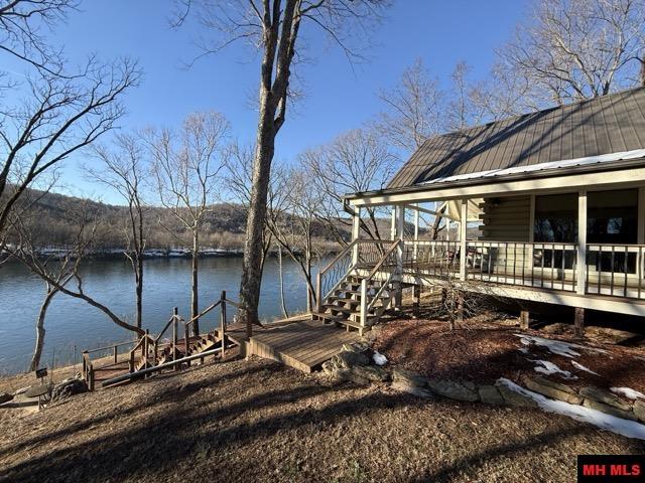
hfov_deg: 102.1
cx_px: 322
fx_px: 261
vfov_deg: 85.7
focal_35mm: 14
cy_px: 242
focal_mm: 2.22
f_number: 2.2
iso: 50
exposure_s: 1/985
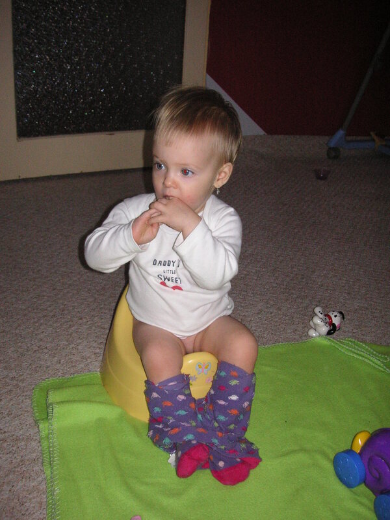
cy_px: 260
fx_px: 556
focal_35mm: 37
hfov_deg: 38.7
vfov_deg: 50.1
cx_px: 195
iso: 160
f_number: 2.8
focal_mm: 6.1
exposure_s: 1/45
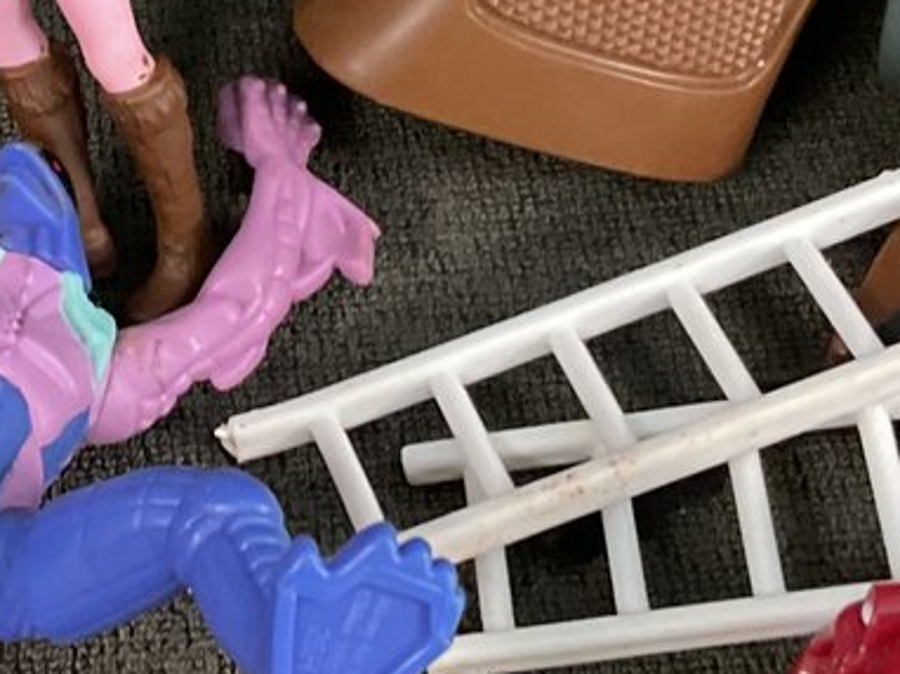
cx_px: 138
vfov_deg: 12.7
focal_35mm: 115
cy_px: -51
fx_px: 2988
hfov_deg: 17.0
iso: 250
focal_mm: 3
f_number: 1.8
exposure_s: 1/40
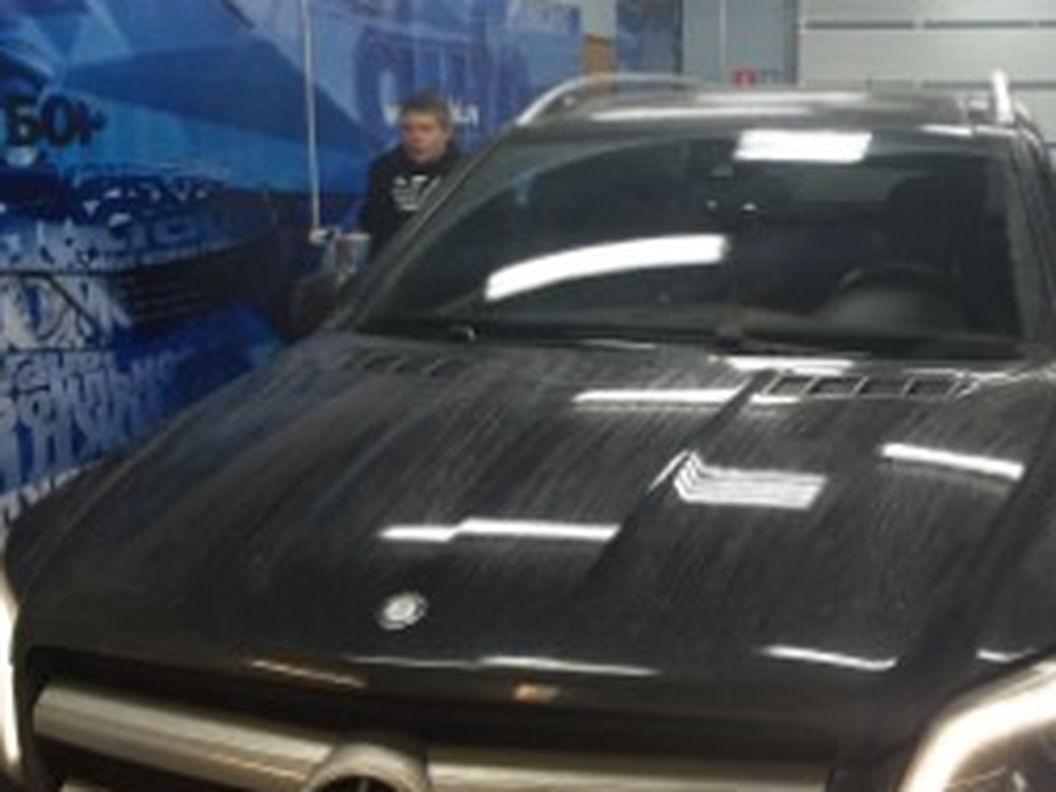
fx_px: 1403
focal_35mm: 46
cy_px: 394
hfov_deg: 40.9
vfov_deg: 31.5
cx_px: 670
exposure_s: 1/33
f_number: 2.2
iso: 125
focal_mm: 4.15
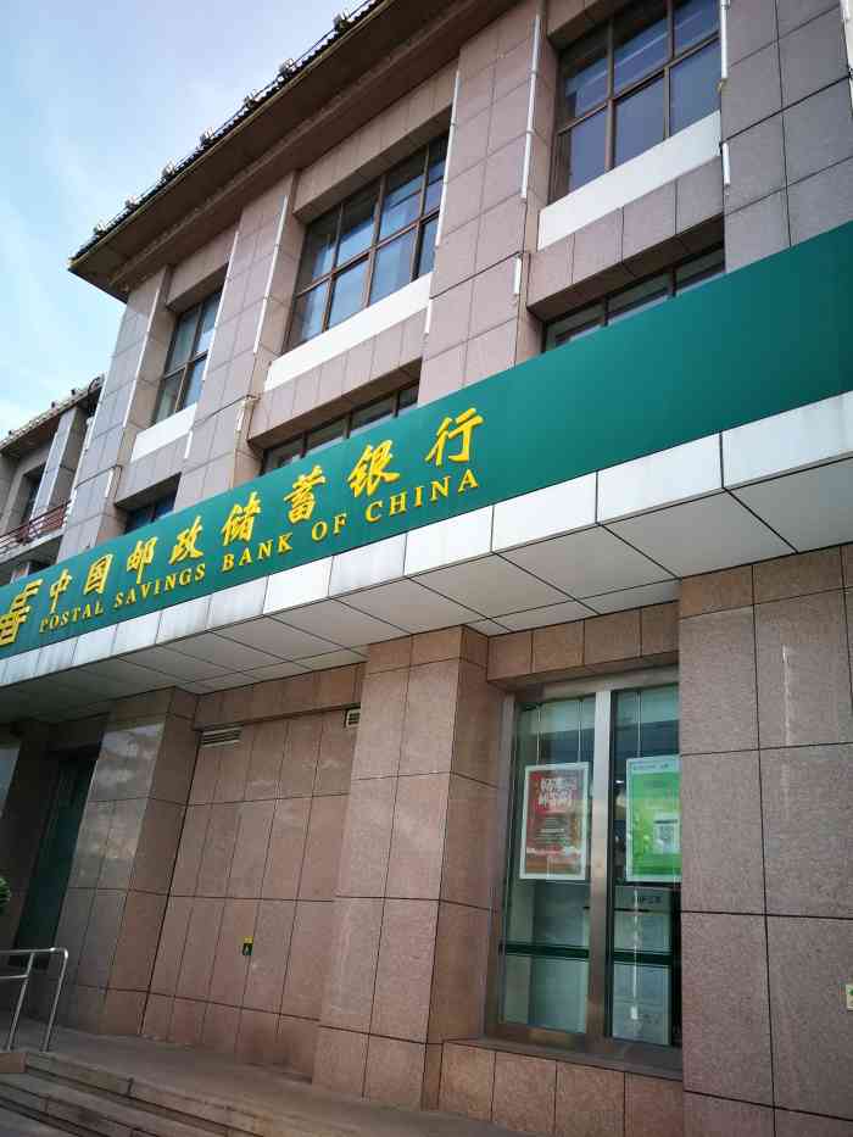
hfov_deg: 51.4
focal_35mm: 27
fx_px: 887
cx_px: 426
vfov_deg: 65.3
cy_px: 568
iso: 50
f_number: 2.2
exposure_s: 1/217
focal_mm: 3.95
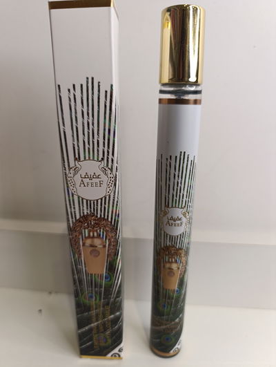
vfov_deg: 73.8
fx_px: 244
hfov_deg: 59.0
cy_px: 184
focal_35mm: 23
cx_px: 138
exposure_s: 1/100
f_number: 1.6
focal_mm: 6.14
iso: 320
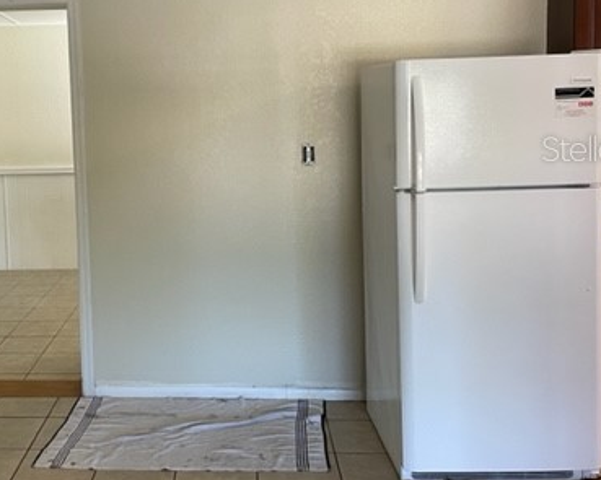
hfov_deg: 41.2
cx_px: 174
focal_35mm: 44
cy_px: 148
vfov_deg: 33.7
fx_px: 782
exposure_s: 1/82
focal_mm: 4.2
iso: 125
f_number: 1.6
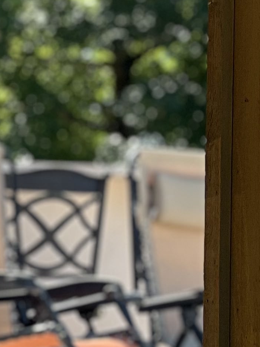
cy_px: 230
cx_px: 481
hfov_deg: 4.4
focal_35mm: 332
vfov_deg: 6.0
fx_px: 3326
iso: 32
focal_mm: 9
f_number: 2.8
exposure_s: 1/172
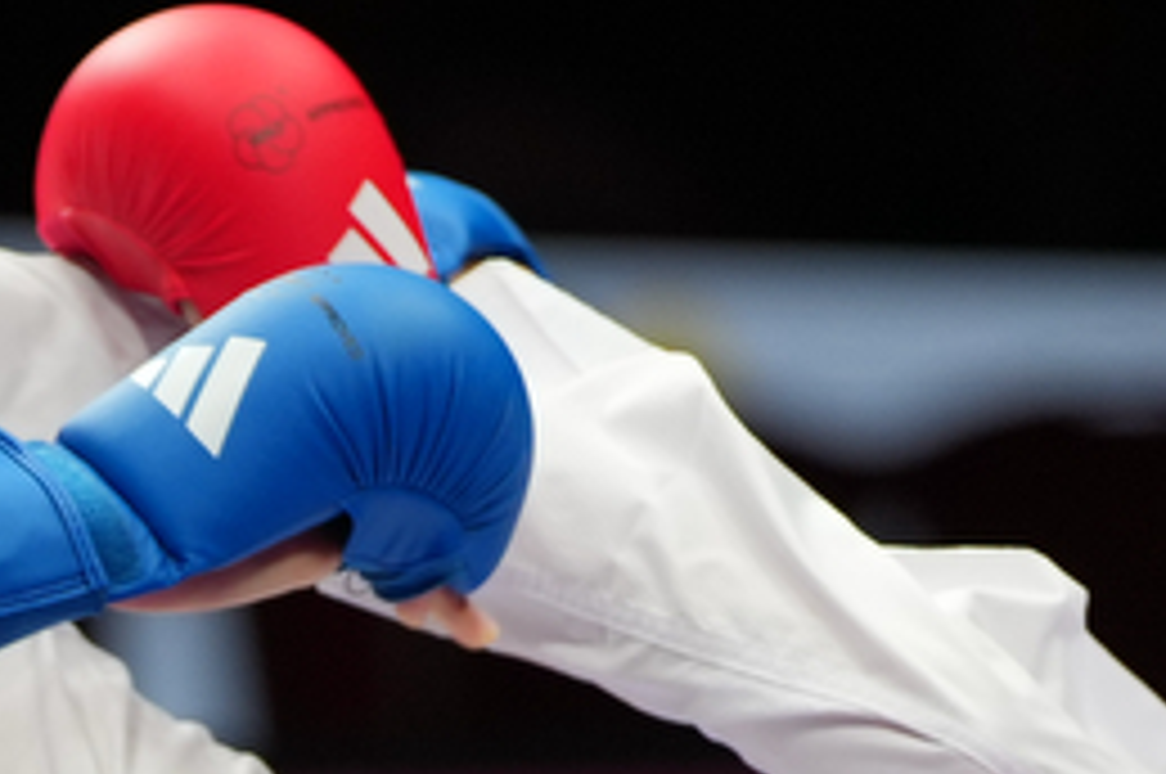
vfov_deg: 1.4
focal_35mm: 1008
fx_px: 32607
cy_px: 1670
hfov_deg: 2.0
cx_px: -504
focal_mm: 163
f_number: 2.8
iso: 500
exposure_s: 1/1000
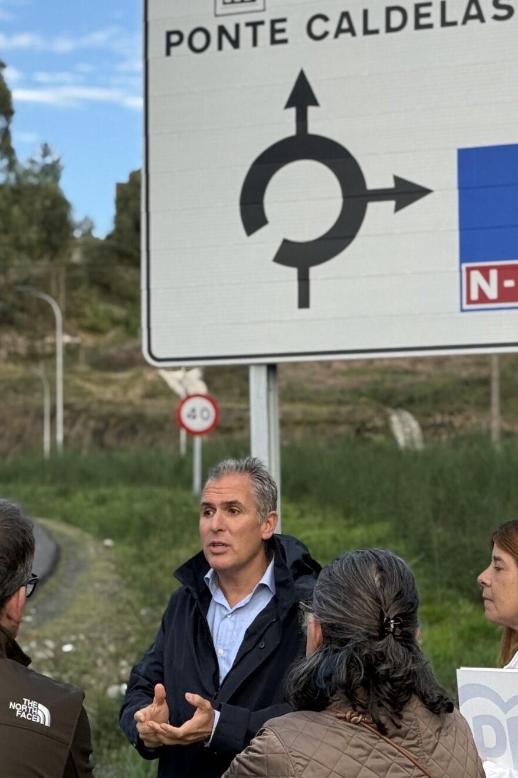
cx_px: 188
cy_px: 359
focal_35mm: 97
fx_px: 2095
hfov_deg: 14.1
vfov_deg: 21.0
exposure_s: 1/951
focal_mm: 6.76
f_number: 1.78
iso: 64
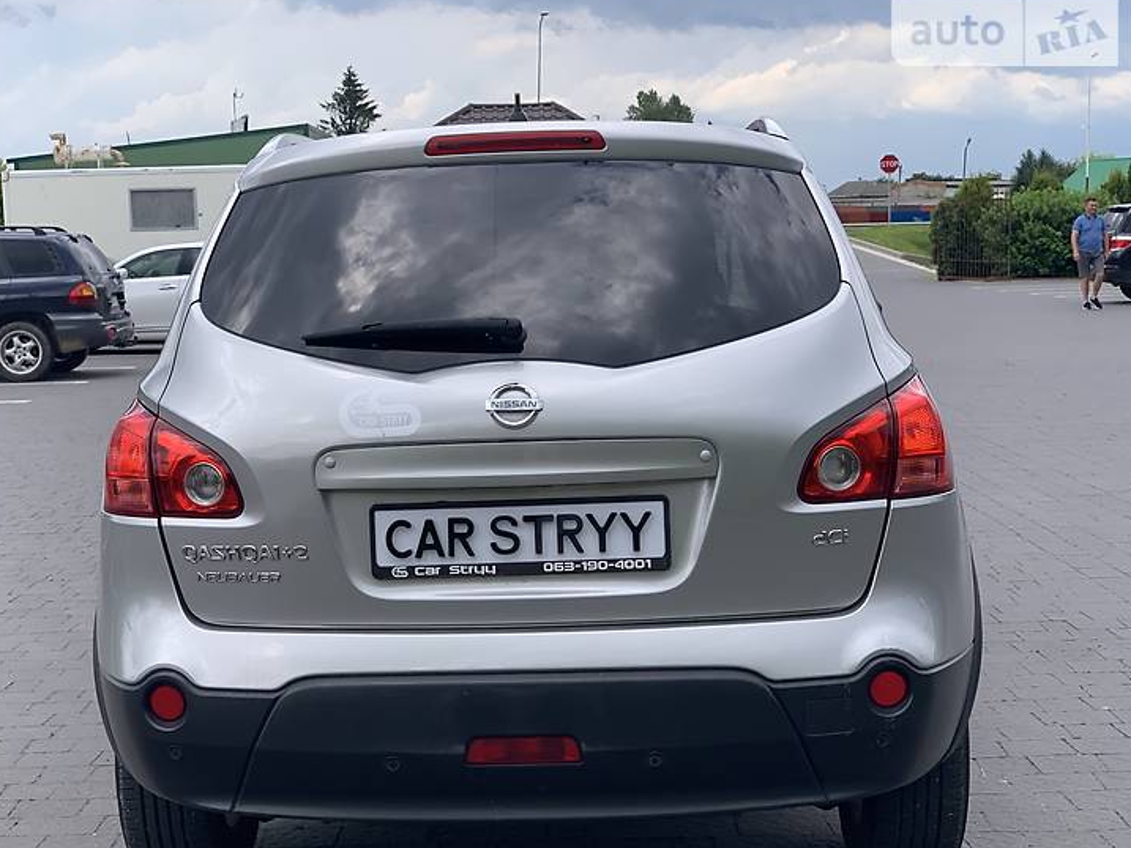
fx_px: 1895
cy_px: 452
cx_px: 511
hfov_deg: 33.2
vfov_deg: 25.2
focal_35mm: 58
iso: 16
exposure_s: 1/666
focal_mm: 6
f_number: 2.4
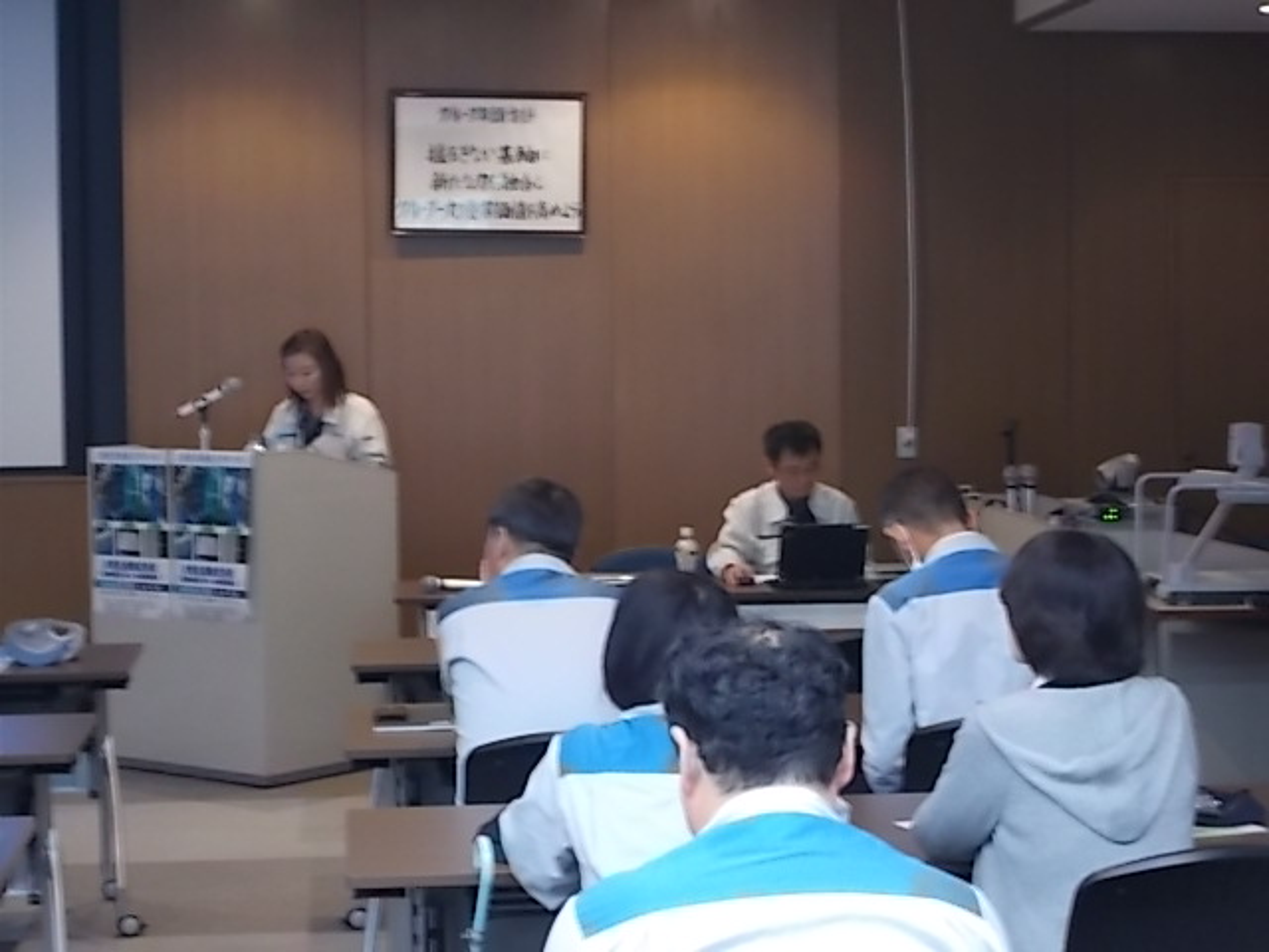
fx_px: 2786
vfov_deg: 19.4
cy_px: 476
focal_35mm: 76
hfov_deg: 25.7
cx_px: 634
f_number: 5.8
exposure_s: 1/4
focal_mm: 13.5
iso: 200
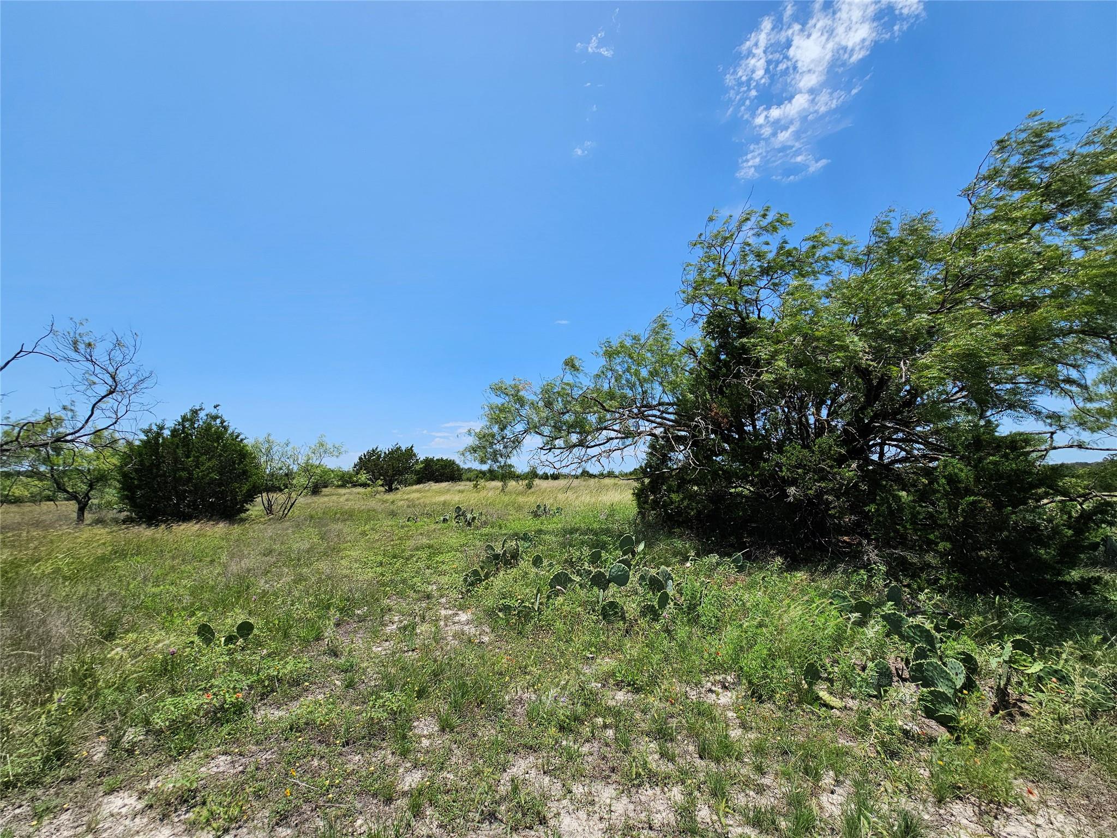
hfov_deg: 106.2
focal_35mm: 13
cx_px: 558
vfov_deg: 89.9
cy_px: 419
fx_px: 419
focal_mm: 2.2
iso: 50
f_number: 2.2
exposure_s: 1/2760
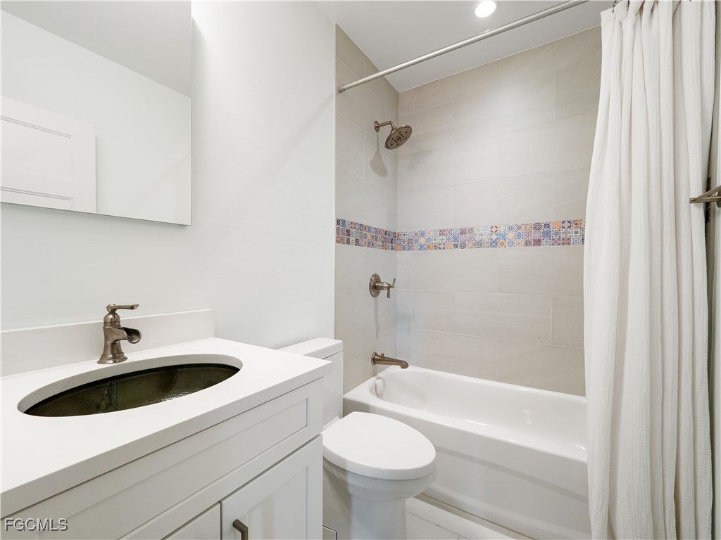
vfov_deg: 85.7
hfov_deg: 102.1
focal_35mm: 14
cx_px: 360
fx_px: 292
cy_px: 270
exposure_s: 1/5
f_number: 7.1
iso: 200
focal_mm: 7
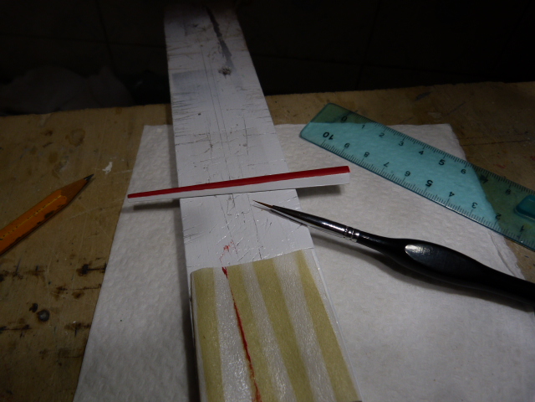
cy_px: 201
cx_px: 268
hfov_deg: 69.4
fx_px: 386
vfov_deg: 54.9
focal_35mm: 25
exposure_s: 1/60
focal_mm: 4.5
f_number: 2.8
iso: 125
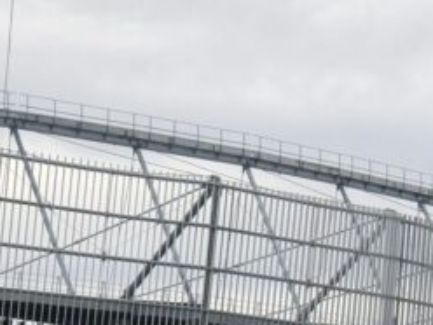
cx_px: 506
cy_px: 437
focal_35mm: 215
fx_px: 2689
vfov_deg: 6.8
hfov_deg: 9.1
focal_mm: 6
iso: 16
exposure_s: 1/631
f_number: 2.4
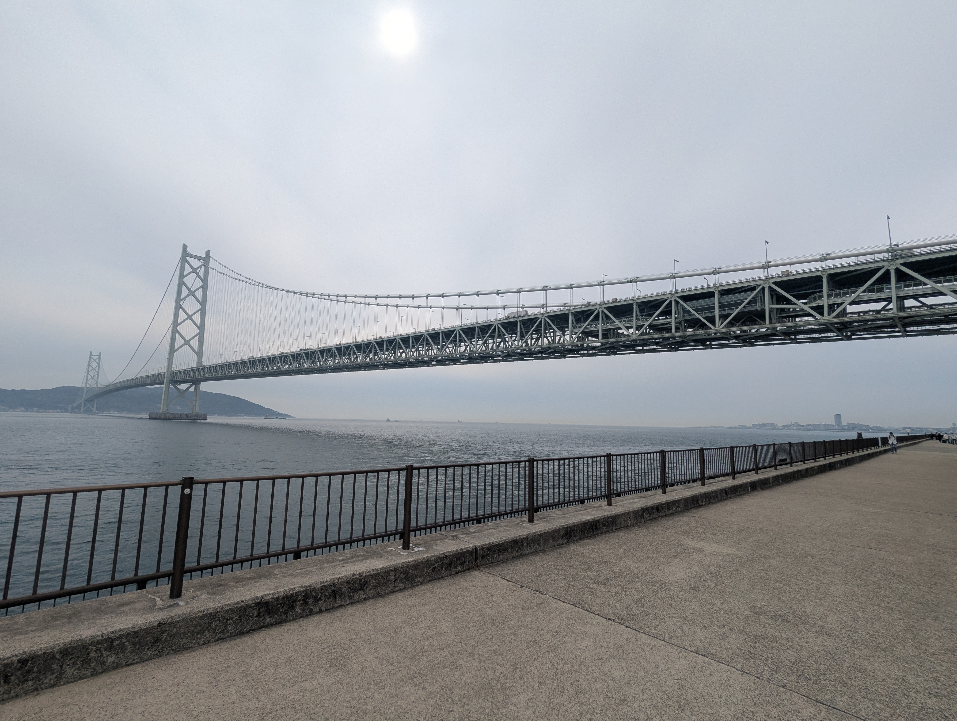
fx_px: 443
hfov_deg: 94.4
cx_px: 478
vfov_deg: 78.2
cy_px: 360
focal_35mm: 16
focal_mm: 2.35
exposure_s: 1/2066
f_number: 2.2
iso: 54
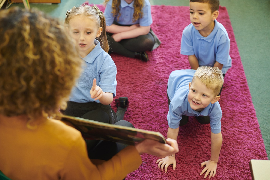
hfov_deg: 39.6
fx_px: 375
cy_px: 90
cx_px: 135
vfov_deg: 27.0
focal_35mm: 50
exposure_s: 1/160
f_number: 3.2
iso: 500
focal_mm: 50
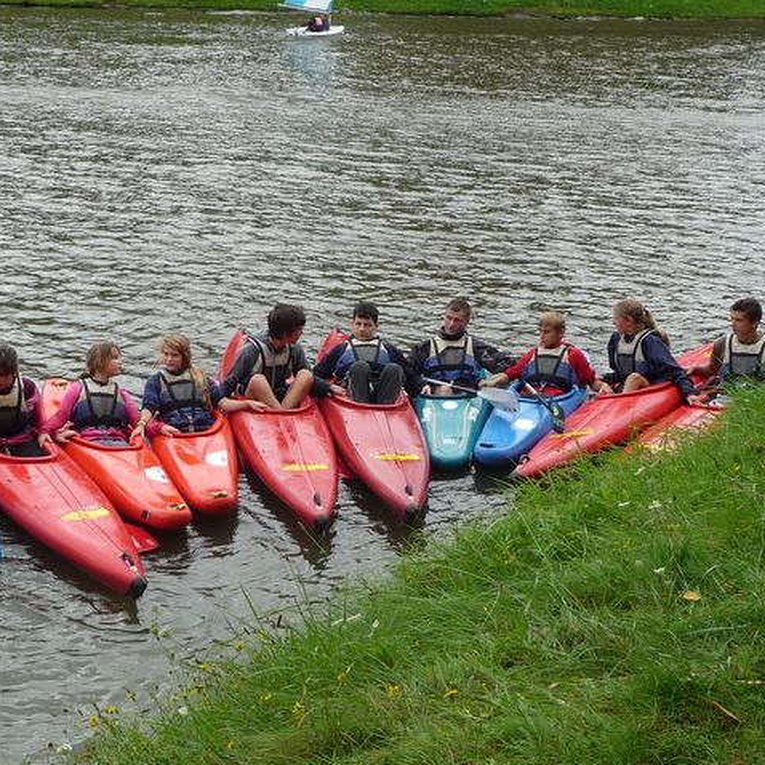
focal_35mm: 58
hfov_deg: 29.4
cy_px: 382
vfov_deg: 29.6
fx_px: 1450
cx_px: 278
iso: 100
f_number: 3.7
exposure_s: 1/160
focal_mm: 6
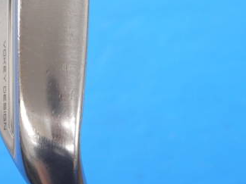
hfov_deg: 11.9
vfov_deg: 8.9
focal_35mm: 166
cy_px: 40
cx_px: 58
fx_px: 1180
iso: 640
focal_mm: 42
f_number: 5.6
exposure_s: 1/80
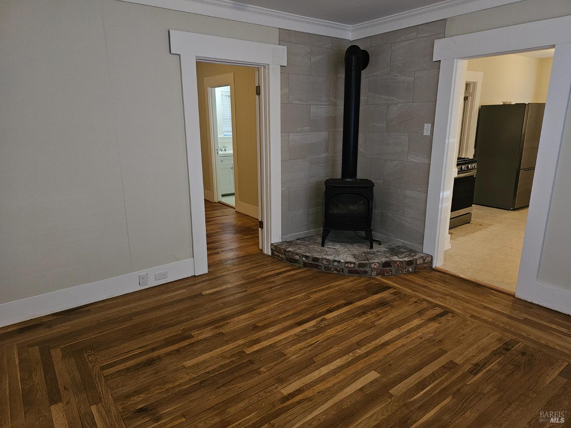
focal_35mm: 23
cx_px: 286
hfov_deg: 73.9
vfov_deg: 58.9
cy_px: 214
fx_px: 379
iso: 100
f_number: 1.7
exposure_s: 1/30
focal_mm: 6.3
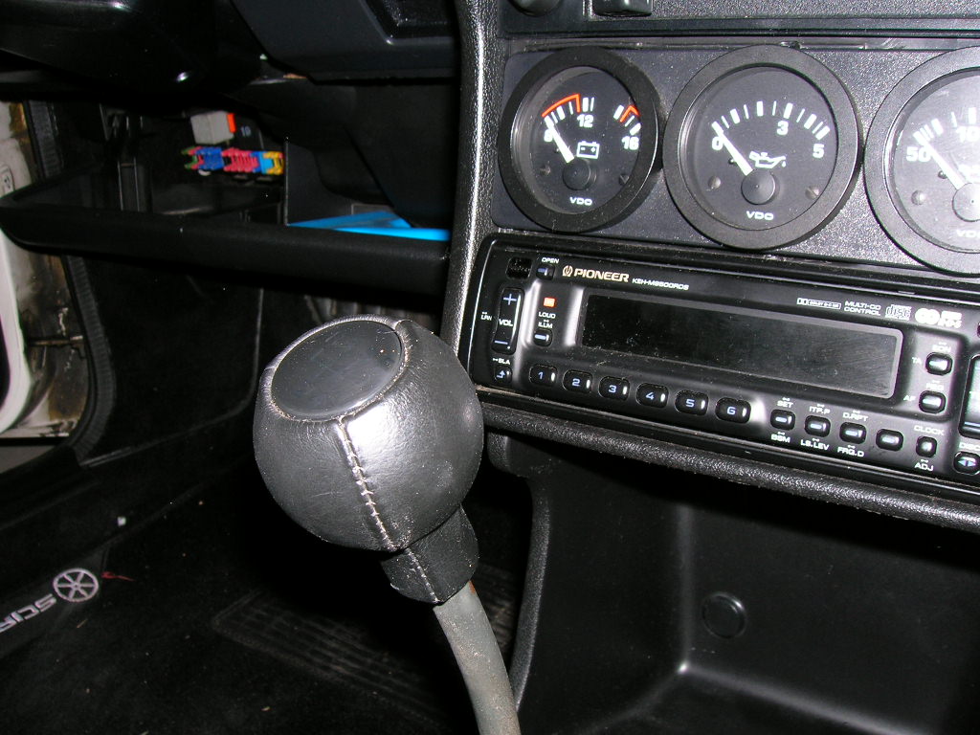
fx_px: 963
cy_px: 368
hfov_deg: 54.0
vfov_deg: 41.8
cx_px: 490
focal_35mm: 34
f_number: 4.9
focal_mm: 5.7
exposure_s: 1/60.1
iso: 54
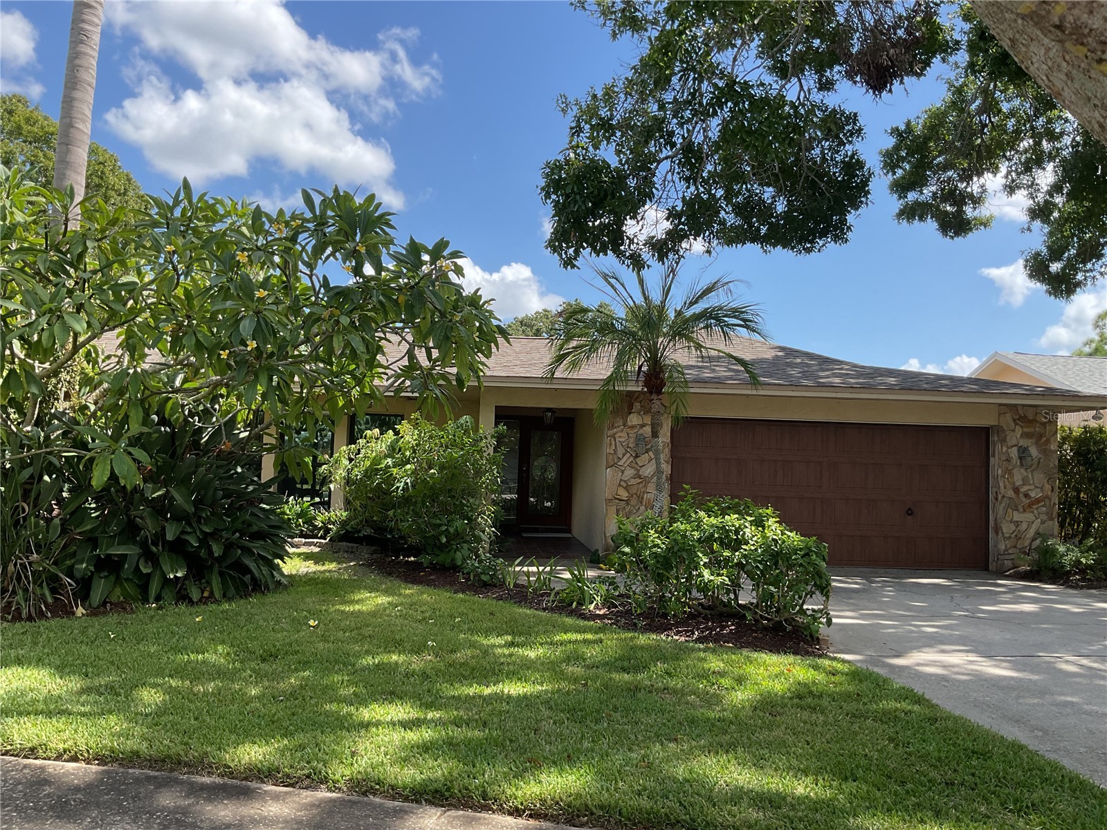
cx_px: 554
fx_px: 927
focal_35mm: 29
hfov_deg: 61.7
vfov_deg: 48.2
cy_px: 415
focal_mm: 3
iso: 16
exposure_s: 1/912
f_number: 1.8
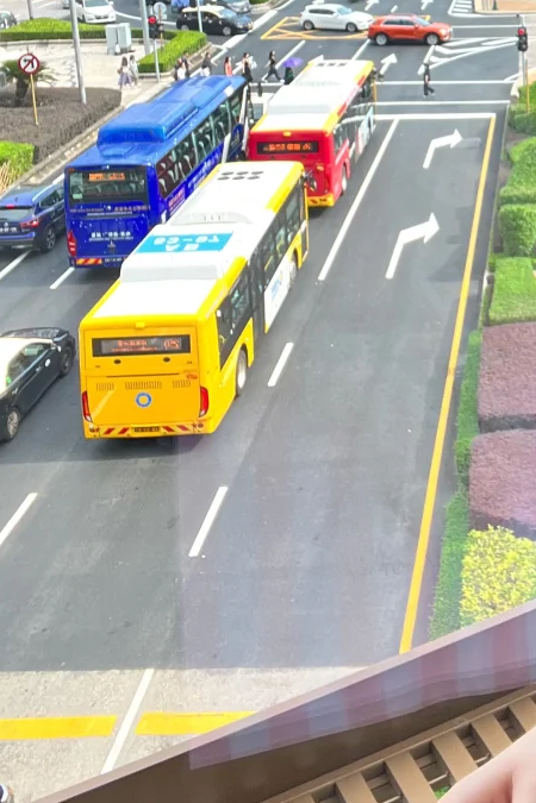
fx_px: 1139
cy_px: 23
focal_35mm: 51
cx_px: 561
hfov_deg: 25.0
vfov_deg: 35.6
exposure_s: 1/121
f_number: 2.2
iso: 40
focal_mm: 2.71
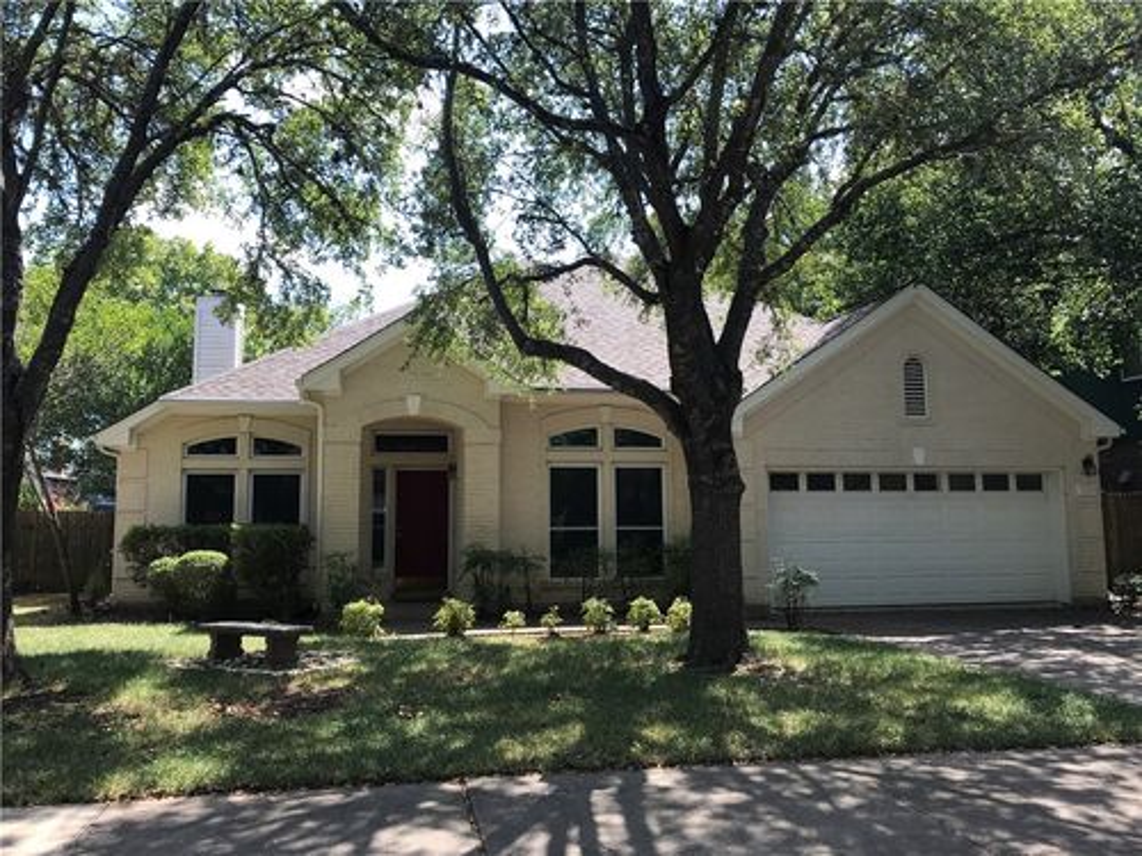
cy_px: 428
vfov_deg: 49.7
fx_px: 924
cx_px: 571
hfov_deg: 63.4
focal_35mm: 28
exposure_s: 1/725
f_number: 1.8
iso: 20
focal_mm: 3.99
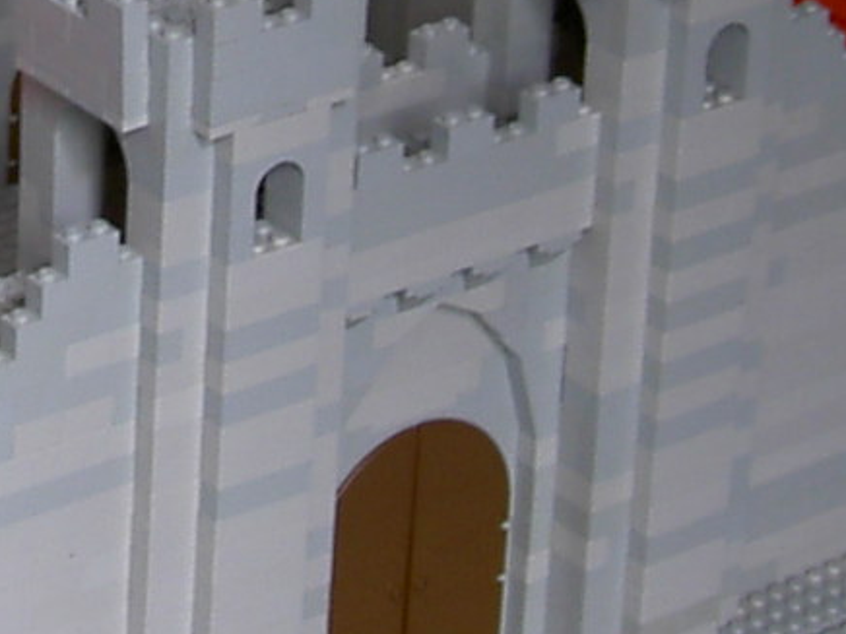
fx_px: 4472
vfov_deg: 7.9
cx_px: -194
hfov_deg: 10.6
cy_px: -446
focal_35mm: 183
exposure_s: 1/14.9
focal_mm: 8
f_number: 2.8
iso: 100
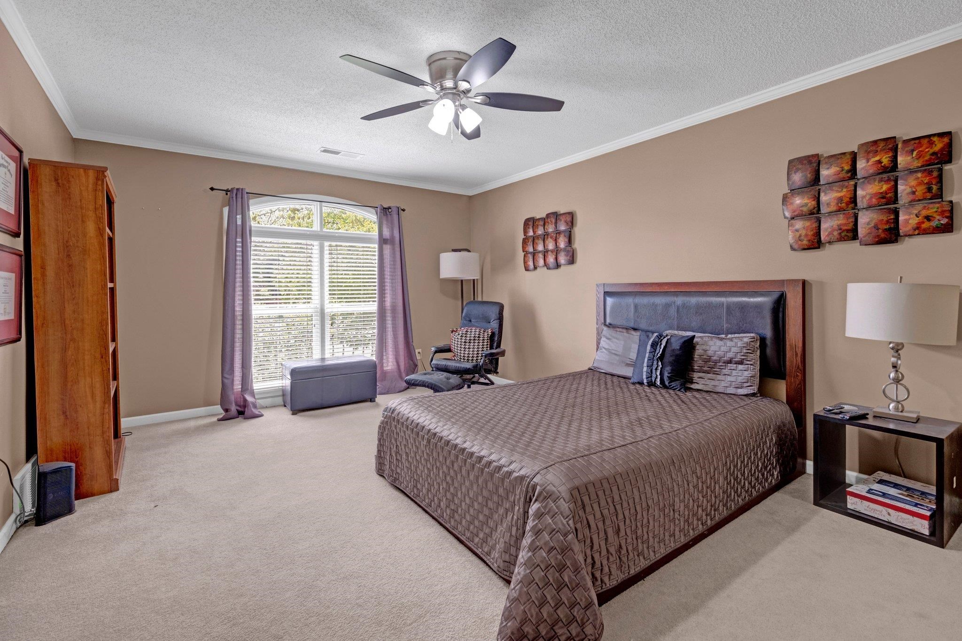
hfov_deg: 100.4
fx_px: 401
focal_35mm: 15
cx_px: 481
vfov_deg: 77.3
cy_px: 320
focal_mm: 10.1
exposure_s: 1/10
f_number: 7.1
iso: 400
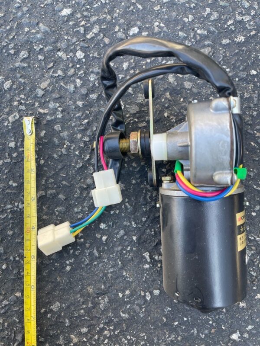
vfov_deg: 67.3
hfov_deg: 53.1
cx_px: 130
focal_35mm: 26
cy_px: 173
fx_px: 260
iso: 50
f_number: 1.6
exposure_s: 1/121
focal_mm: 5.1
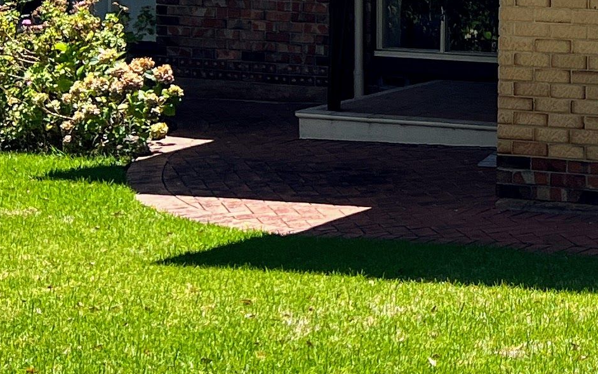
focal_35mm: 118
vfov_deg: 10.9
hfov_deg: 16.2
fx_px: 1923
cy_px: -68
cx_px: 890
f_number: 1.5
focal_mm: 5.7
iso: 50
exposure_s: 1/2994
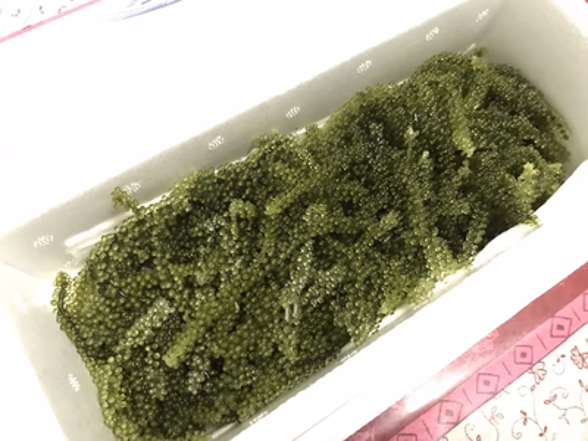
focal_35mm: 28
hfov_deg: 63.4
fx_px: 476
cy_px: 220
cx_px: 294
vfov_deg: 49.7
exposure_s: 1/9
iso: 100
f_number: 1.8
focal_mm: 3.99
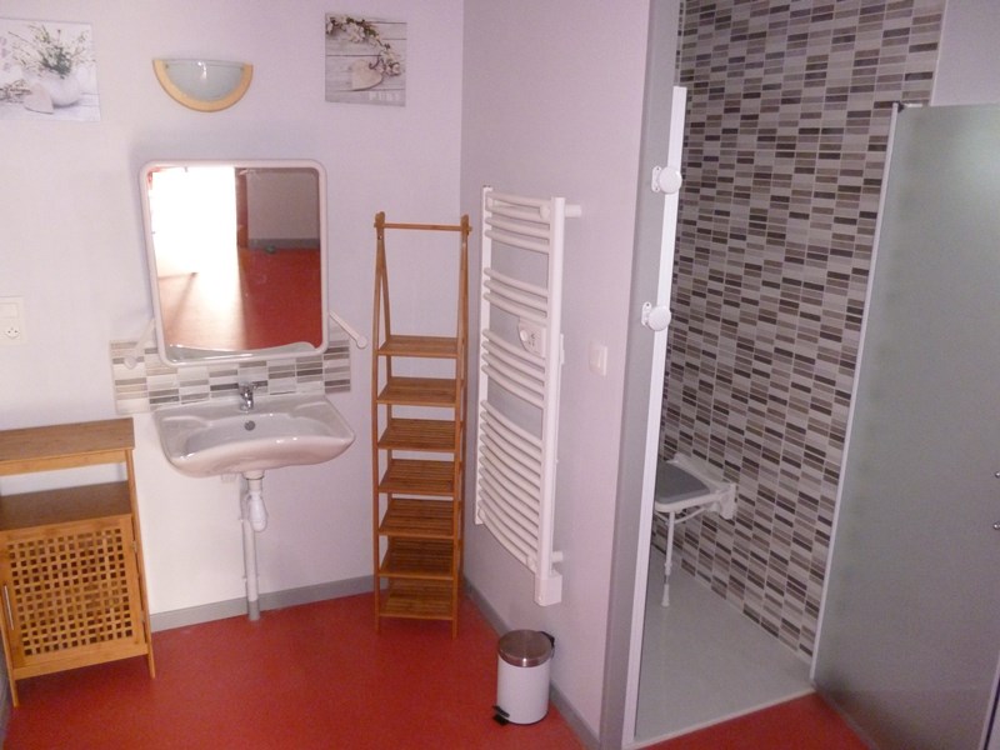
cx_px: 500
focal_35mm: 28
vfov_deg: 49.7
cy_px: 375
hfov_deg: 63.4
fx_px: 809
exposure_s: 1/60
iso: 640
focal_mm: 5
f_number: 3.1
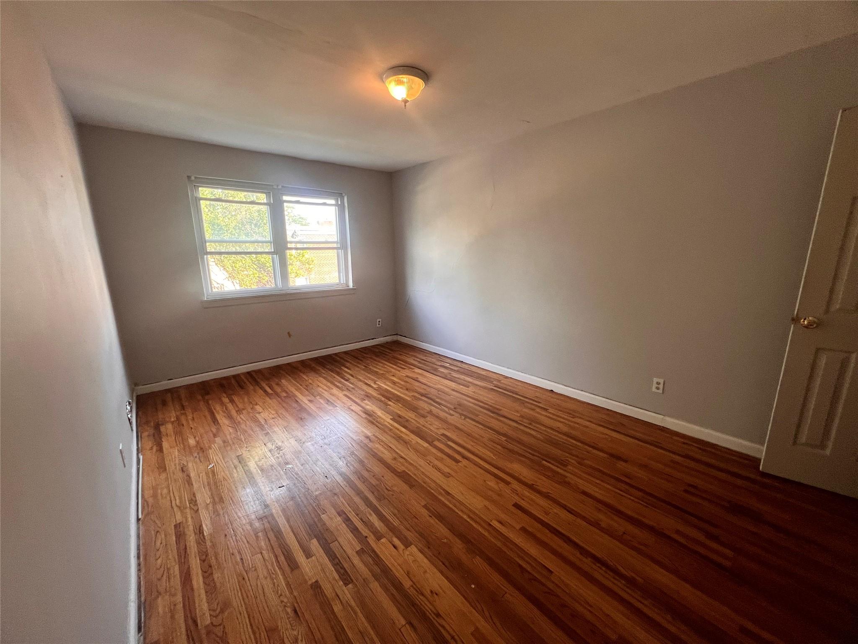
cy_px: 322
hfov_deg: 106.2
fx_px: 322
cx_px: 429
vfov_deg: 89.9
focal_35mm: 13
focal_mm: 1.57
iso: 160
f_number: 1.8
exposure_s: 1/60
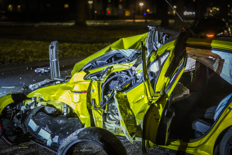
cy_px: 78
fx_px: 496
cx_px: 116
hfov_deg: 26.3
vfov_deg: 17.7
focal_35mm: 77
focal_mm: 77
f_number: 2.8
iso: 6400
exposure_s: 1/160
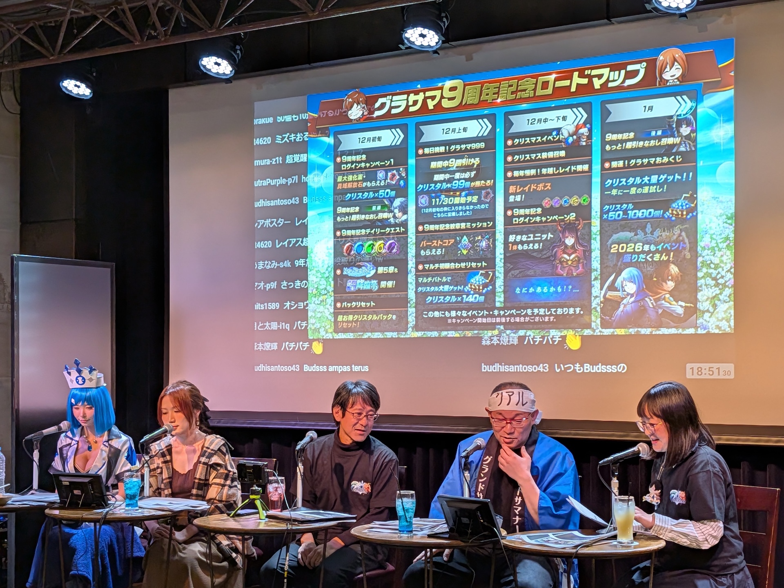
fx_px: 544
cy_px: 294
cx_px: 392
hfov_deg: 71.6
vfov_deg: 56.8
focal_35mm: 24
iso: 366
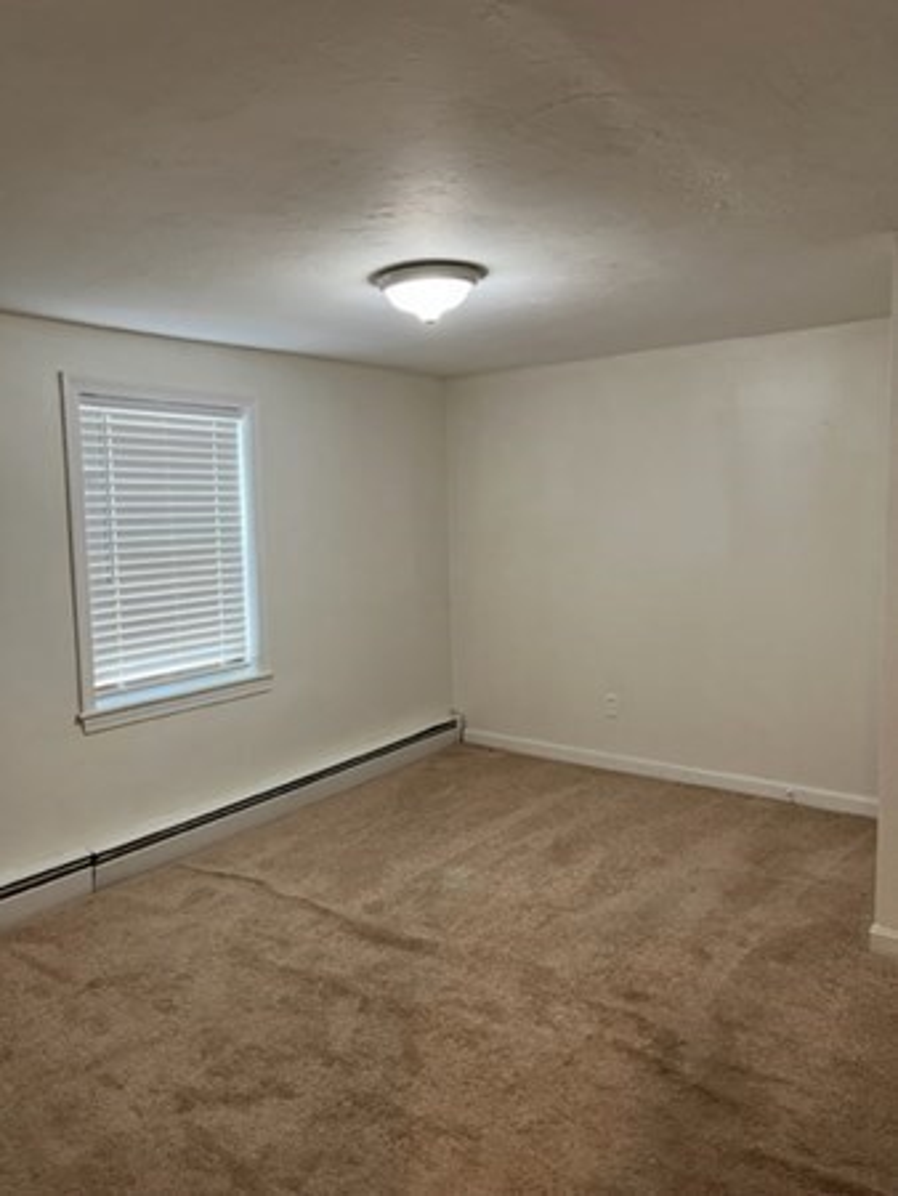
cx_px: 449
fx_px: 898
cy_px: 598
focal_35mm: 26
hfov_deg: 53.1
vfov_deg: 67.3
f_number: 1.6
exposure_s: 1/60
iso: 160
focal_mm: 5.1
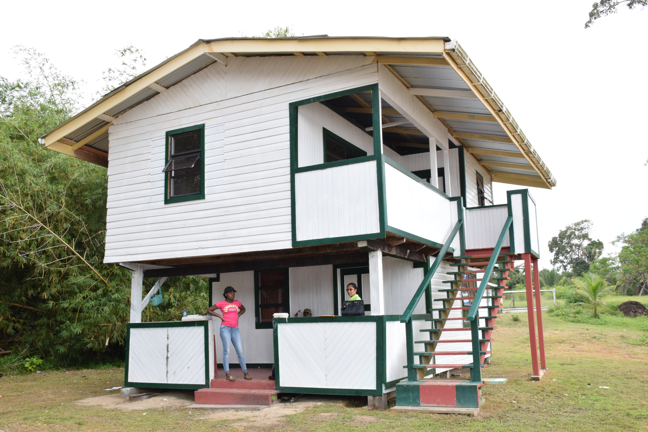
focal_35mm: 33
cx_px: 324
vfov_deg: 40.0
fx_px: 594
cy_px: 216
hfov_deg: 57.2
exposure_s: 1/160
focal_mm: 22
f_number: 14
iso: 1000
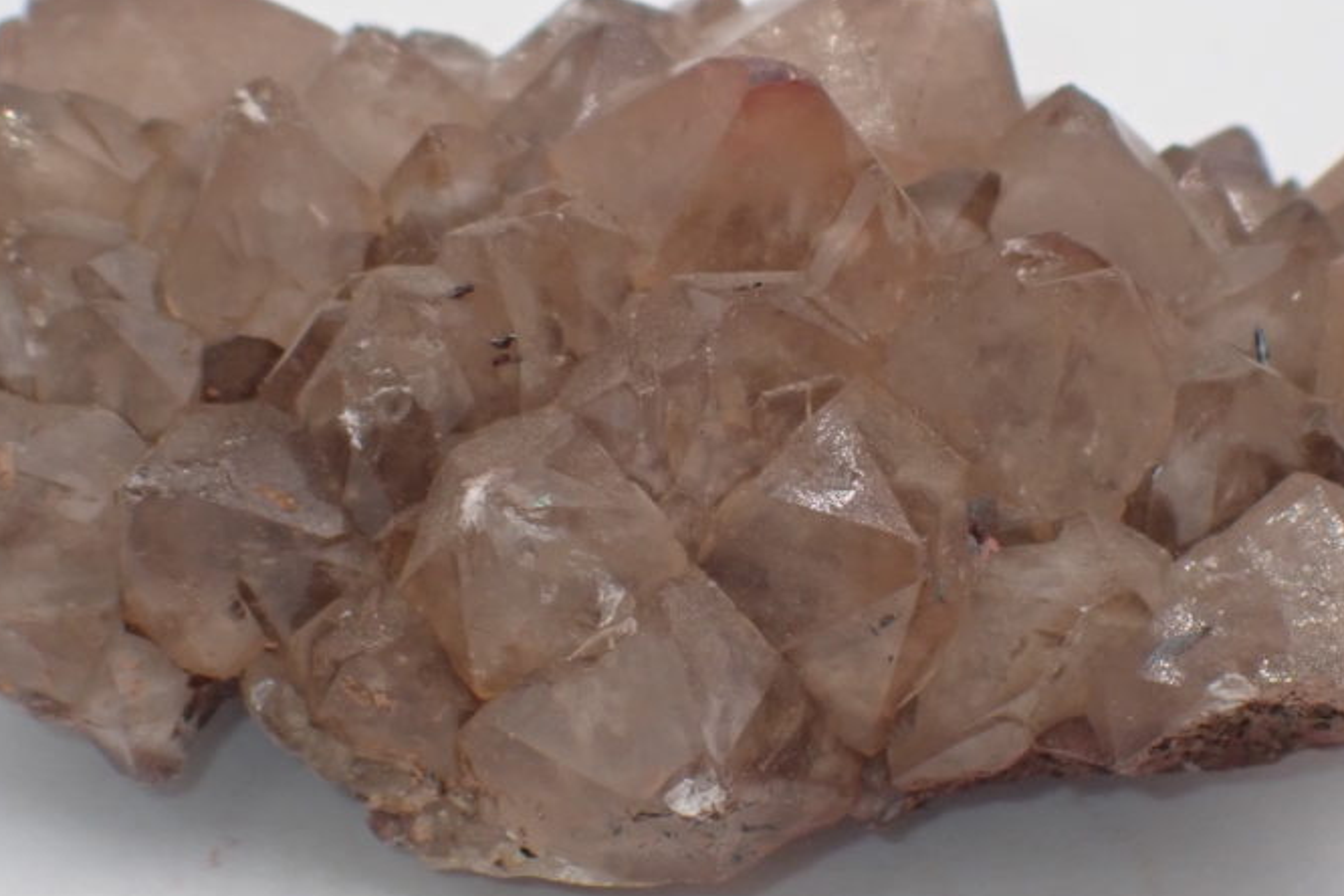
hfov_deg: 12.8
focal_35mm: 160
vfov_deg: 8.6
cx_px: 733
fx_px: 5973
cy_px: 410
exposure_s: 1/100
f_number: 14
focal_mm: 18
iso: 250
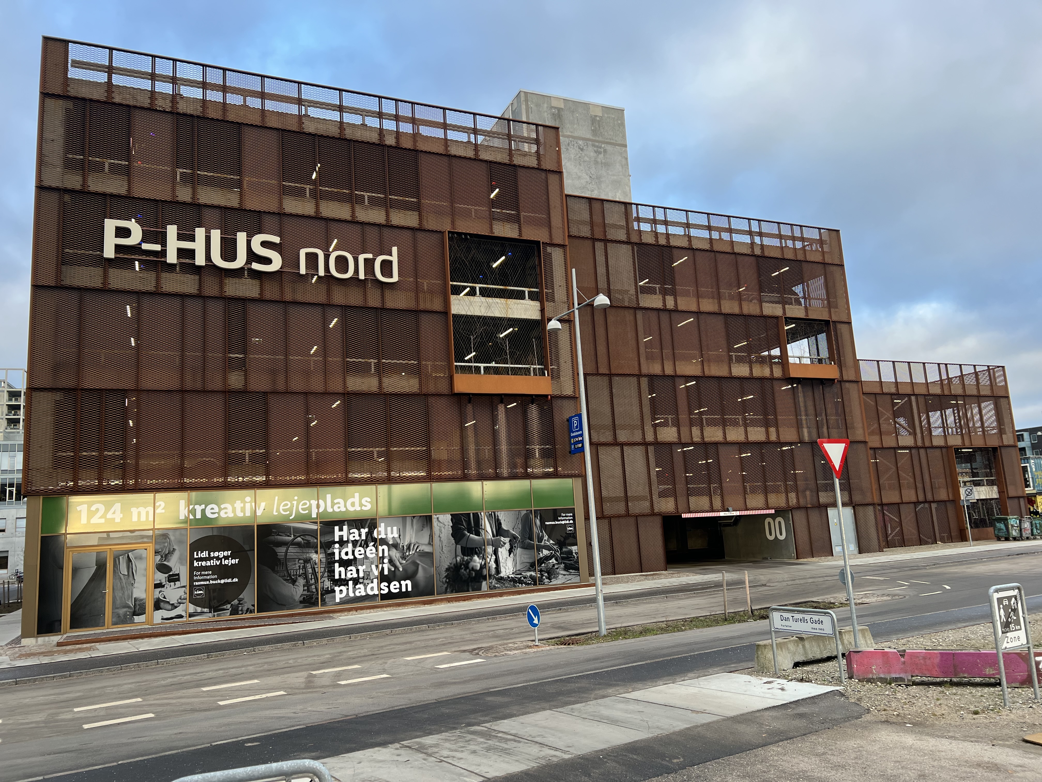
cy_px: 391
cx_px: 521
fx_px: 783
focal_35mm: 26
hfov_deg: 67.3
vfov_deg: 53.1
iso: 40
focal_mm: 5.7
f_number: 1.5
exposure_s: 1/219
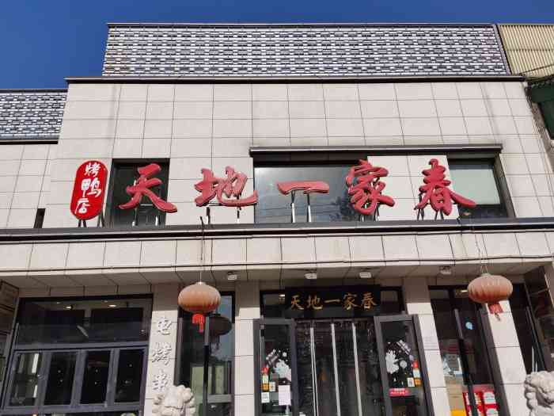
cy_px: 208
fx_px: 432
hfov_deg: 65.3
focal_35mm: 27
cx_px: 277
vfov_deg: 51.4
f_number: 1.6
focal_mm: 5.56
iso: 50
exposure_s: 1/10000
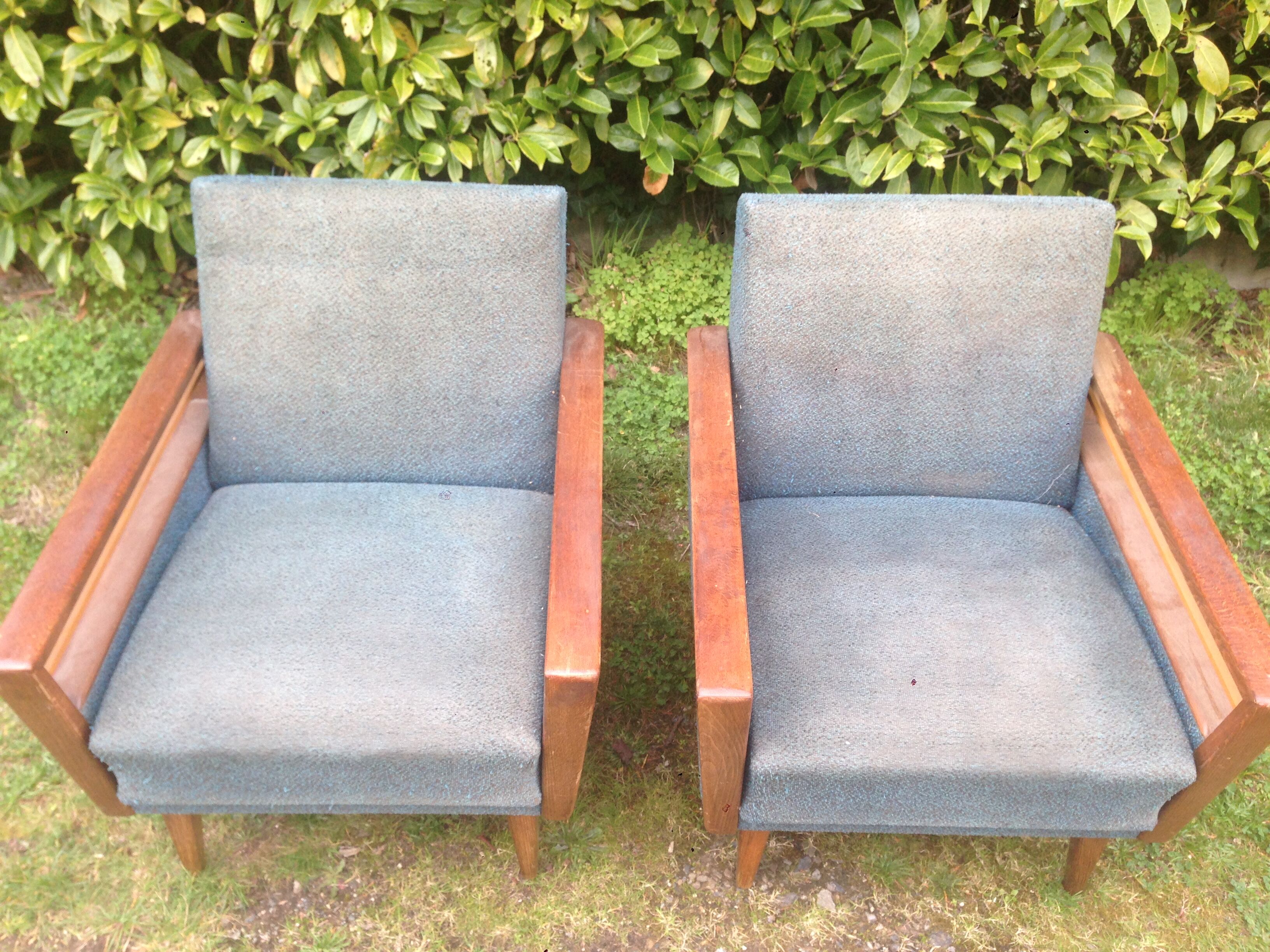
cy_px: 476
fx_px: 1211
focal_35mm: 33
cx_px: 635
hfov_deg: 55.4
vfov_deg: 42.9
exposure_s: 1/120
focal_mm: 4.12
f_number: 2.4
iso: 80
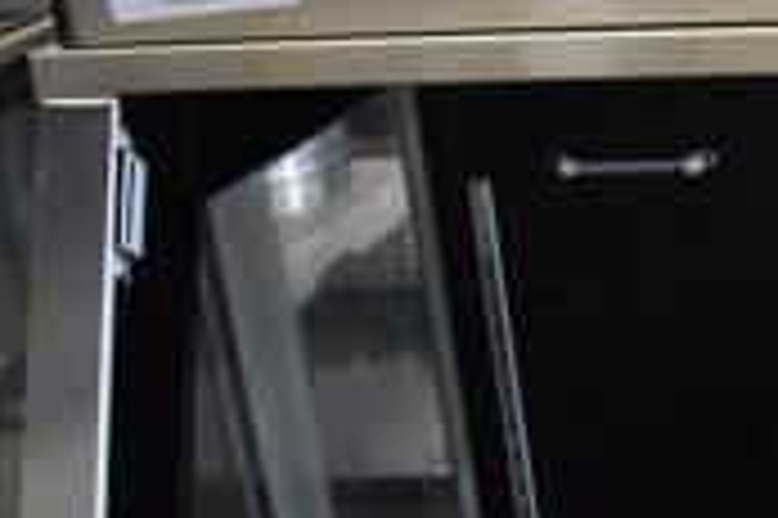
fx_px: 2289
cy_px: 802
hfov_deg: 17.3
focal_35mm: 106
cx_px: 1183
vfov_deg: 12.2
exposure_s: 1/125
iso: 2000
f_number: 3.5
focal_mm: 20
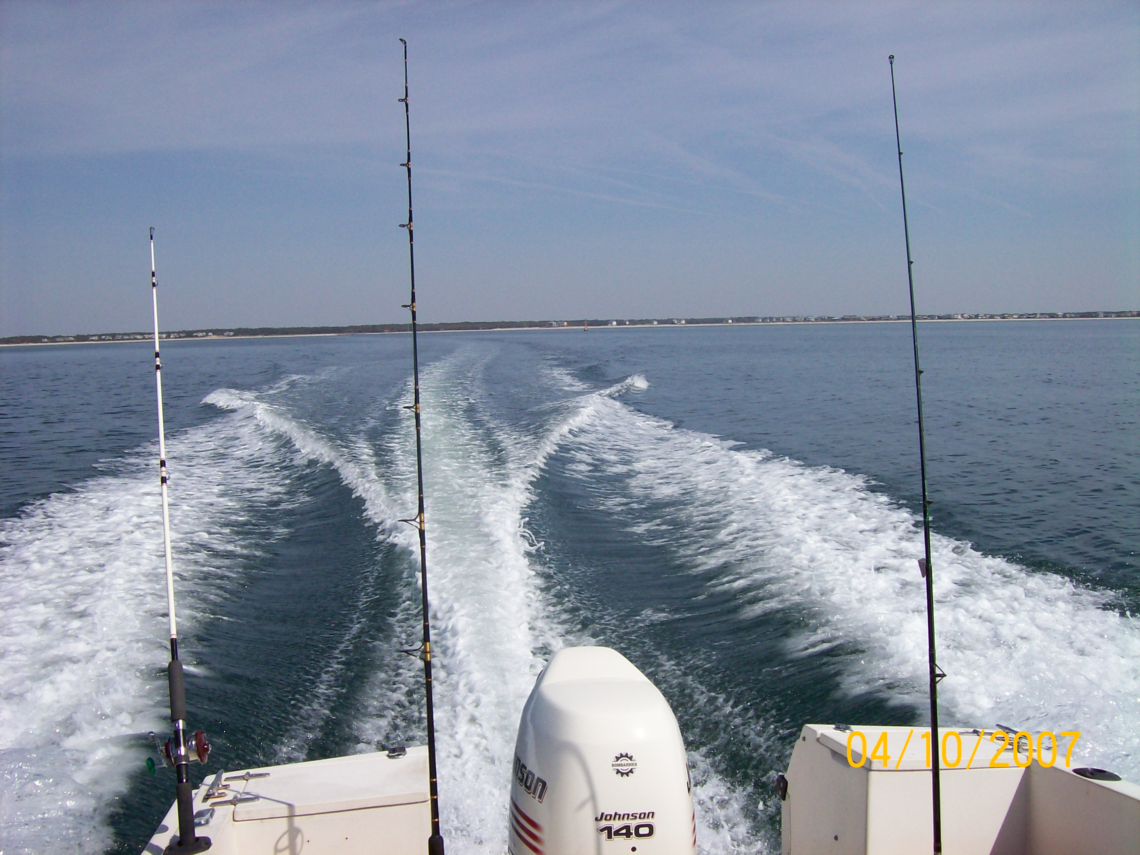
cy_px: 428
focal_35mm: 36
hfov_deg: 51.4
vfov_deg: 39.7
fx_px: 1186
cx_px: 570
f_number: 4.8
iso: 80
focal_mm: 6
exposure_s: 1/1401
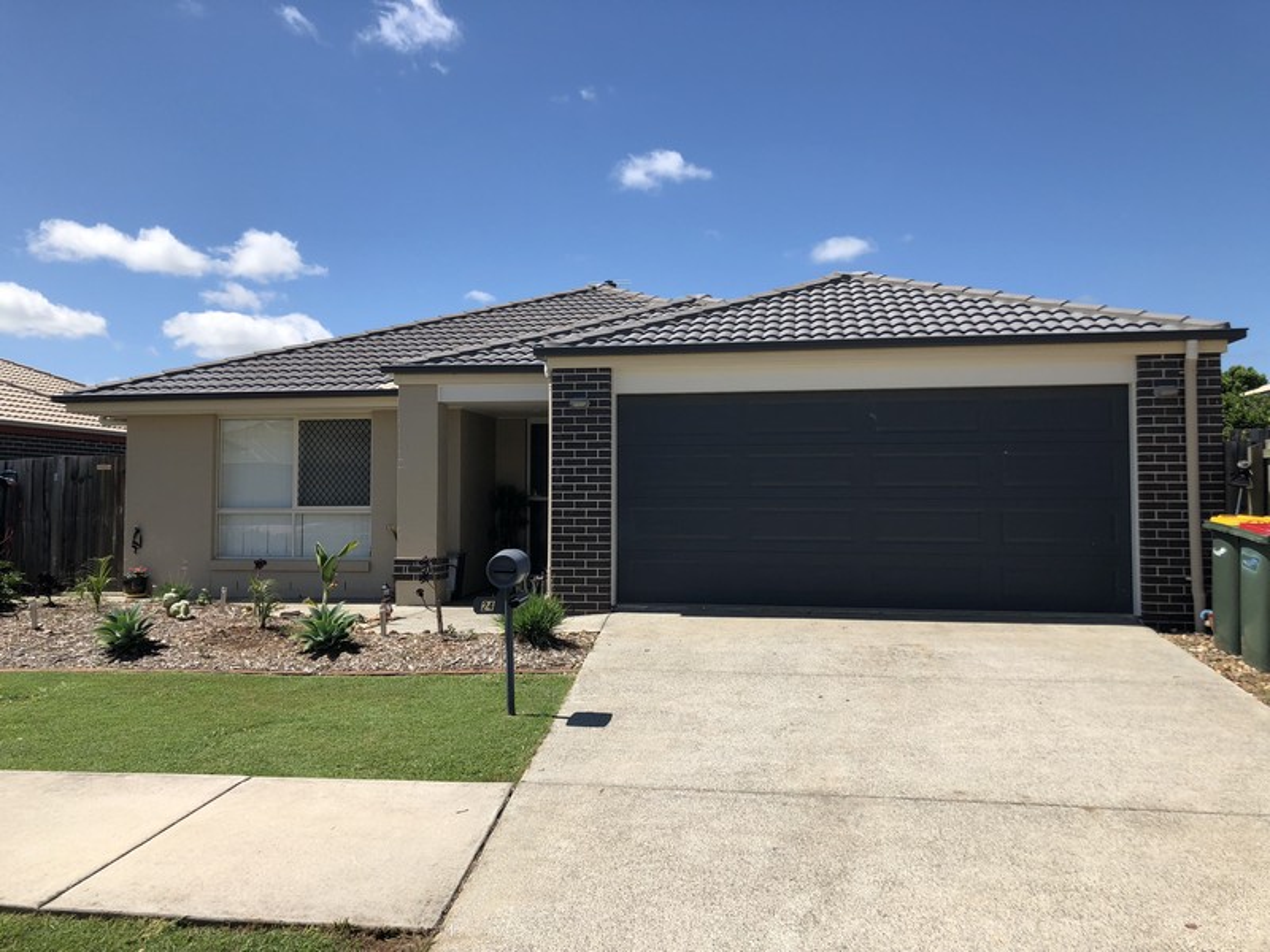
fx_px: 1064
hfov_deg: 61.7
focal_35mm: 29
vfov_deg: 48.2
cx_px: 635
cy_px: 476
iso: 20
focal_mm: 3.99
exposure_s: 1/2288
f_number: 1.8
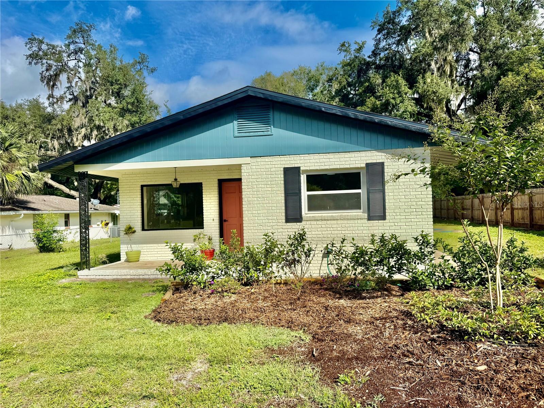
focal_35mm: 24
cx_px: 272
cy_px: 204
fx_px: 377
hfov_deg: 71.6
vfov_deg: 56.8
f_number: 1.78
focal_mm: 6.76
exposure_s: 1/7353
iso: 80
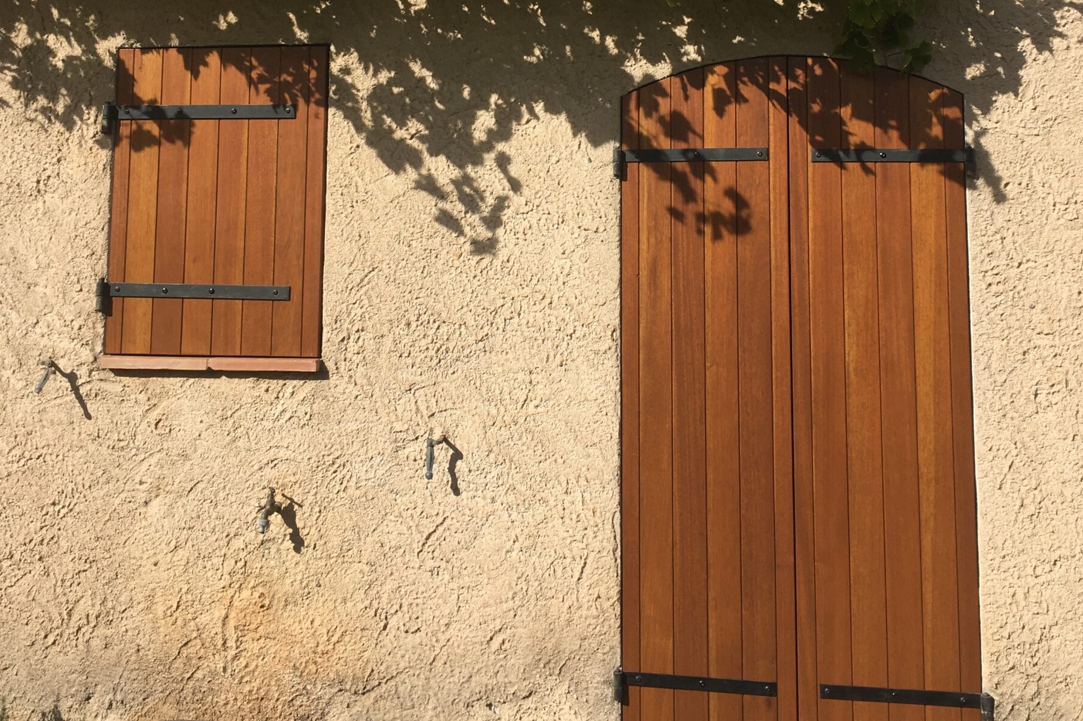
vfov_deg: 30.0
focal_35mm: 43
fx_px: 1293
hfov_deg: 45.4
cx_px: 553
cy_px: 89
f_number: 2.2
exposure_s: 1/1603
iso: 25
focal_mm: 4.15
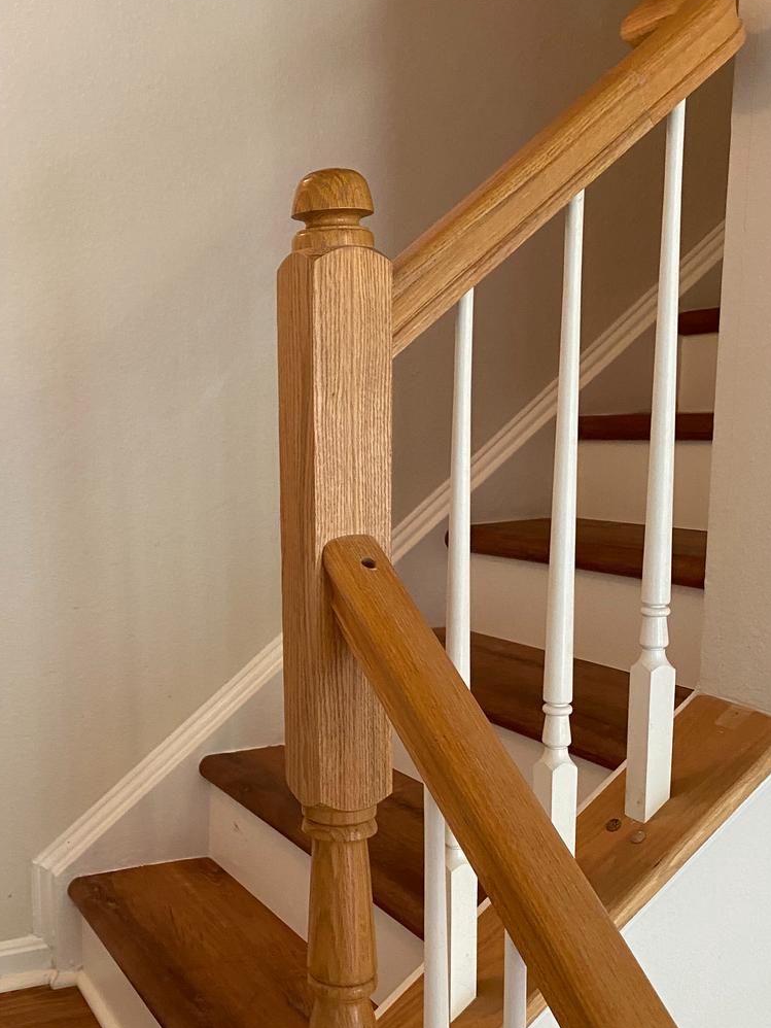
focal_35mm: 40
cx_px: 206
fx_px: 1187
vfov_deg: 46.3
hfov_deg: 35.3
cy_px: 660
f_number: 1.8
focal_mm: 4.25
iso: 200
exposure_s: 1/60
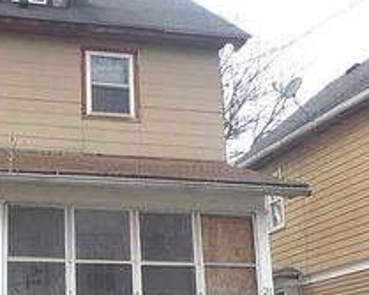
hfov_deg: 26.1
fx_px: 764
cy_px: 181
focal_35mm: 70
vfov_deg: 21.8
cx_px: 25
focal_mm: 4.1
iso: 125
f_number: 3.3
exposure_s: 1/1000
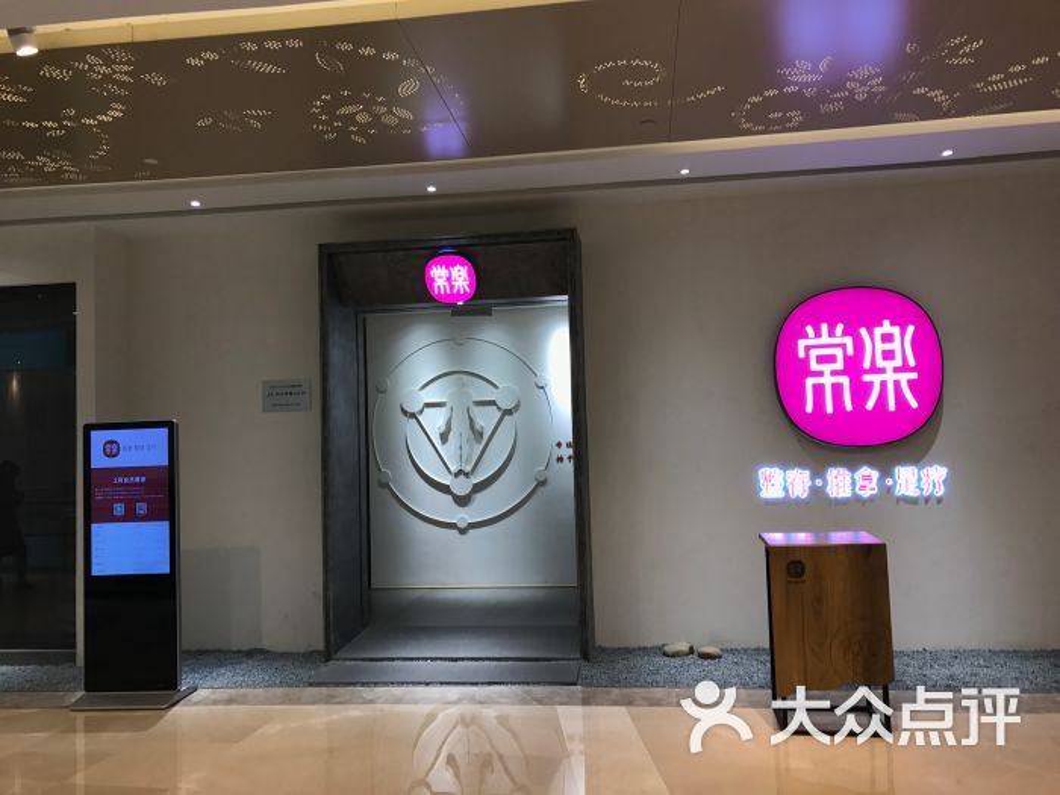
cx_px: 530
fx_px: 857
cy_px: 398
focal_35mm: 28
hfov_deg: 63.4
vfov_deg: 49.7
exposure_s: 1/50
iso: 32
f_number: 1.8
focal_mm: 3.99
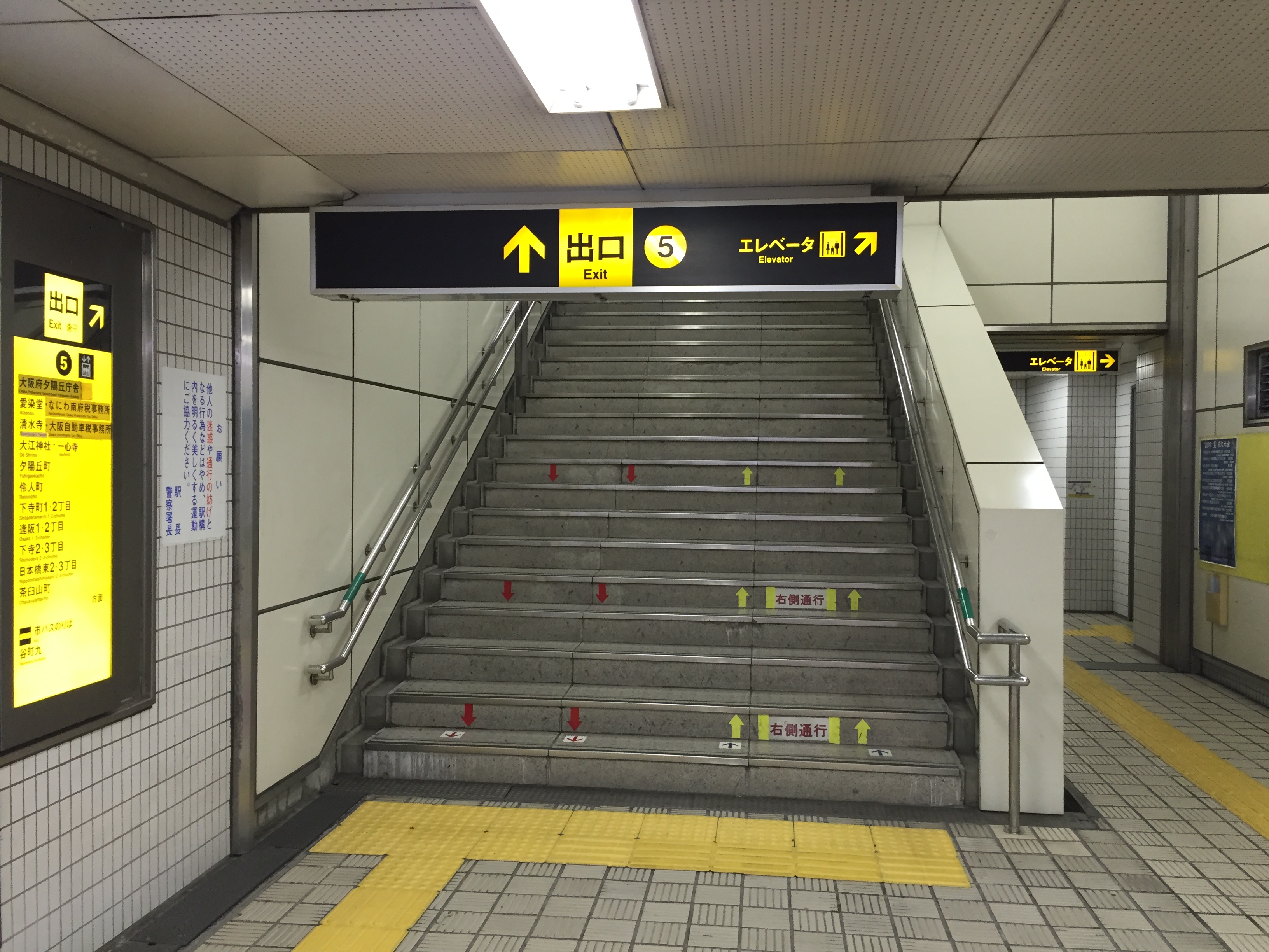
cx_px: 634
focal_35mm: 29
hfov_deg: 61.7
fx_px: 1063
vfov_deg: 48.2
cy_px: 476
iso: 50
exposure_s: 1/30
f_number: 2.2
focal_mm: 4.15
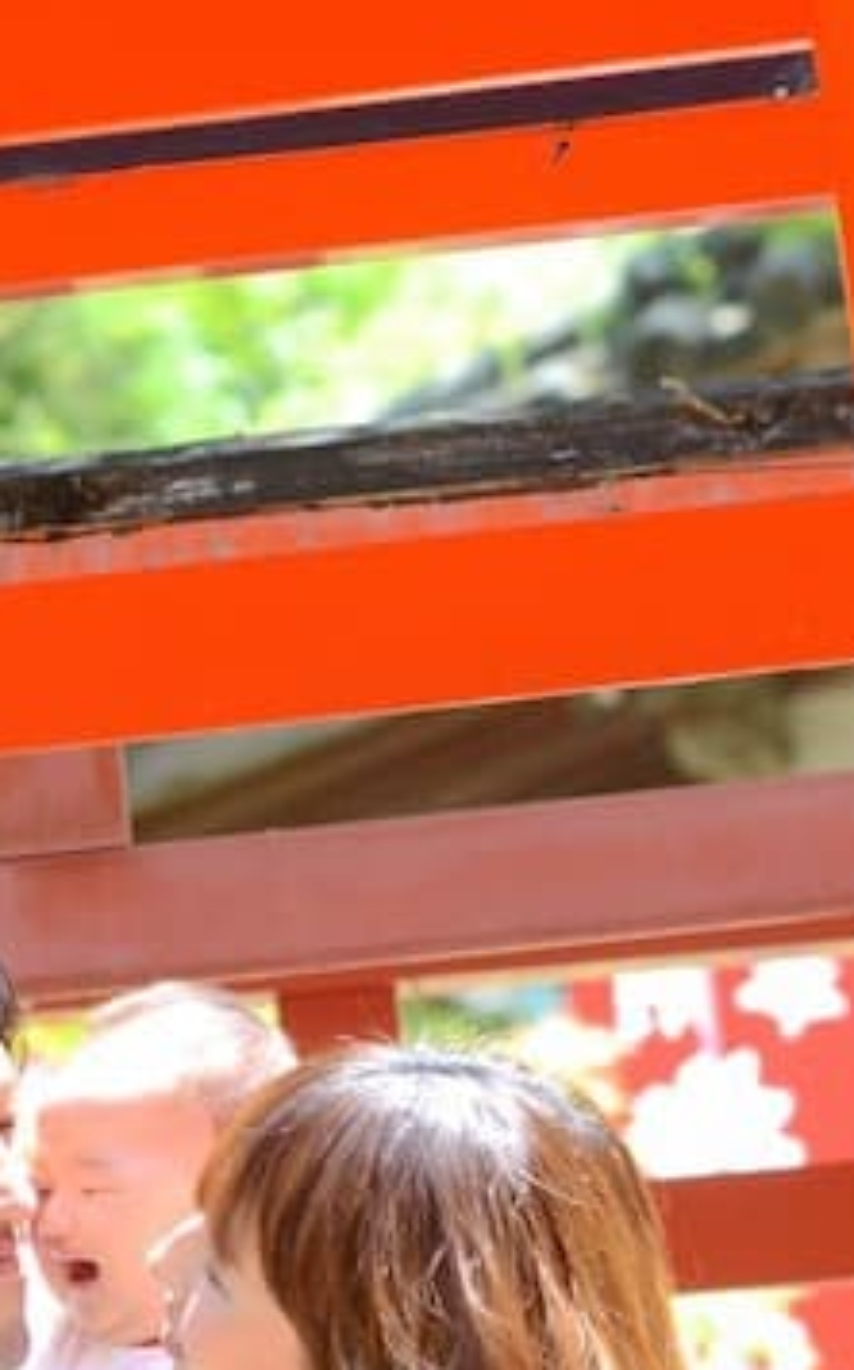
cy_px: 1233
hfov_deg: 3.6
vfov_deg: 5.8
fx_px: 13593
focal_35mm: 364
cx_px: 65
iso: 1000
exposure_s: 1/1000
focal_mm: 85
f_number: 4
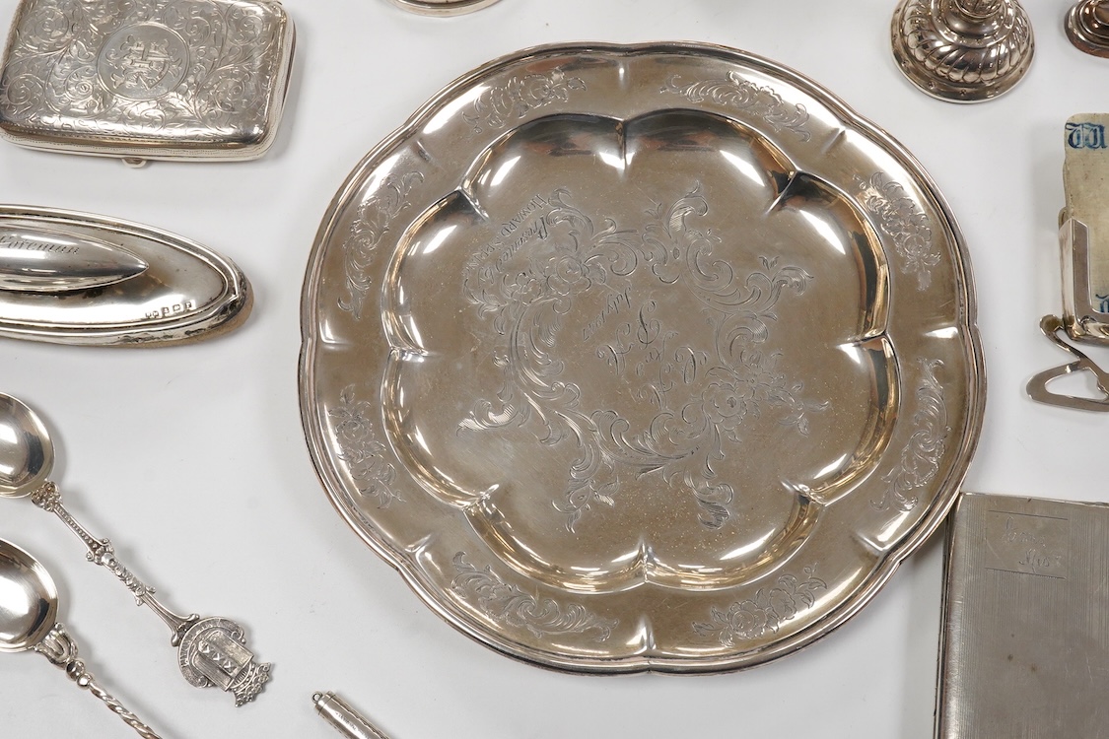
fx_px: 1386
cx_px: 554
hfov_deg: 43.6
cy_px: 370
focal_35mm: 45
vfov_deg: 29.9
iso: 2500
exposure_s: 1/100
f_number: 18
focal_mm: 30
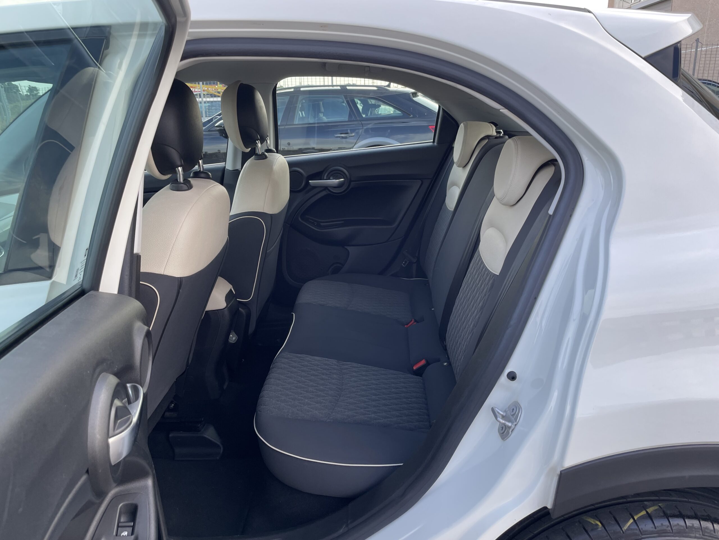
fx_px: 540
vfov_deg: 53.1
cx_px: 360
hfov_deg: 67.3
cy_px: 270
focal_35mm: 26
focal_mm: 4.2
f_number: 1.6
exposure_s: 1/130
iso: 32
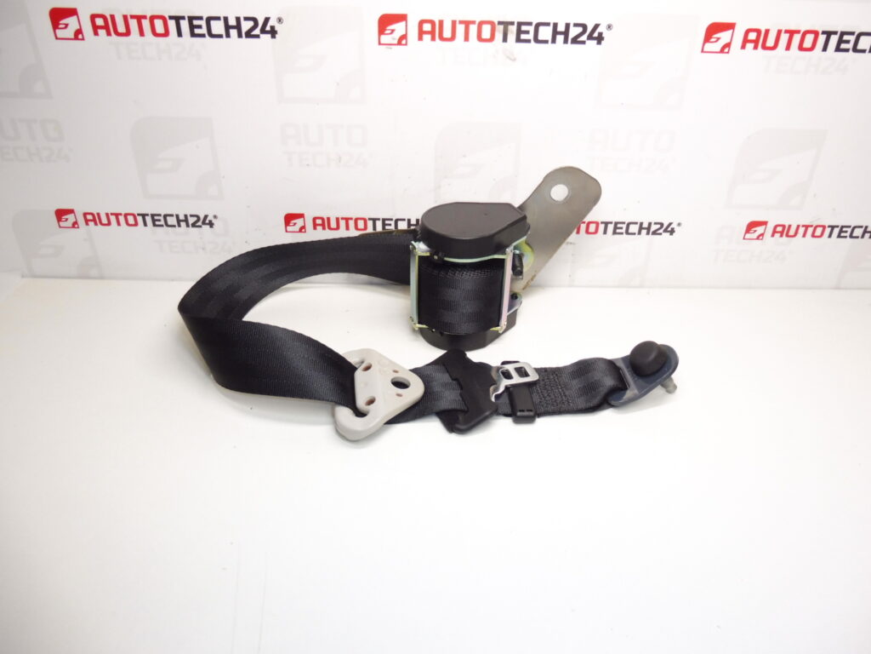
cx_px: 436
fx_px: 629
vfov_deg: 54.9
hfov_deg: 69.4
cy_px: 327
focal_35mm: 25
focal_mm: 4.4
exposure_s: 1/80
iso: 200
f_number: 3.5
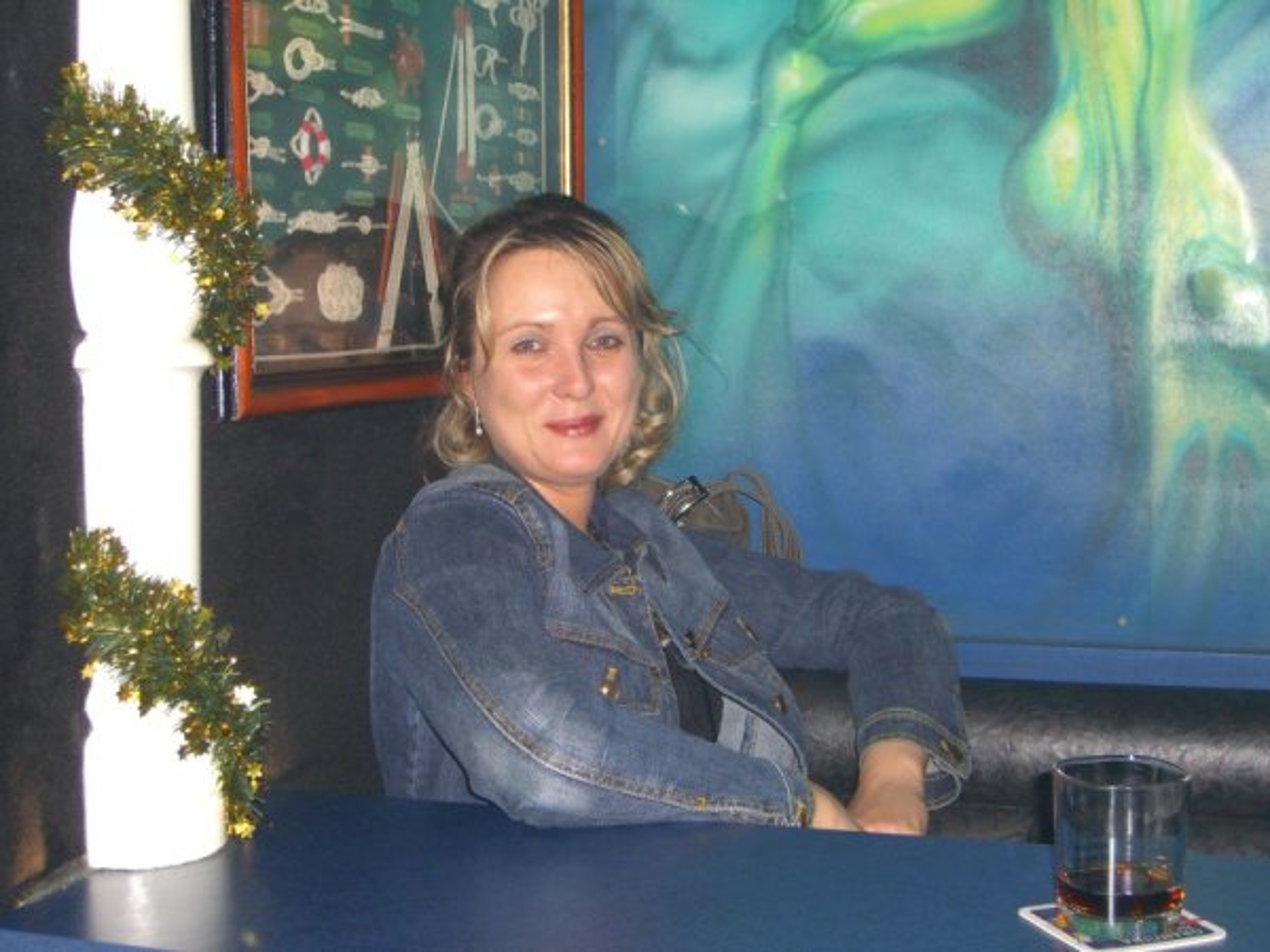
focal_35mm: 57
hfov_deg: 33.8
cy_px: 476
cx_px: 635
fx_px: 2091
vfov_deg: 25.7
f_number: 3.6
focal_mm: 11.8
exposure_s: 1/60
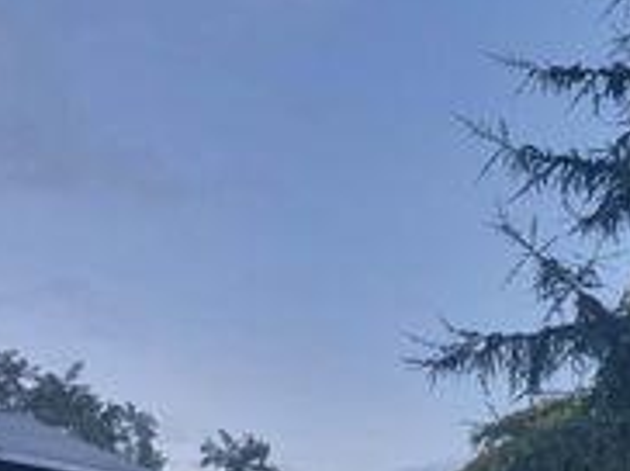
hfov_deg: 29.1
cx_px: 180
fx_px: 1200
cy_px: 469
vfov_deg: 21.4
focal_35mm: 66
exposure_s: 1/120
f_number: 1.8
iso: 125
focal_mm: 6.7
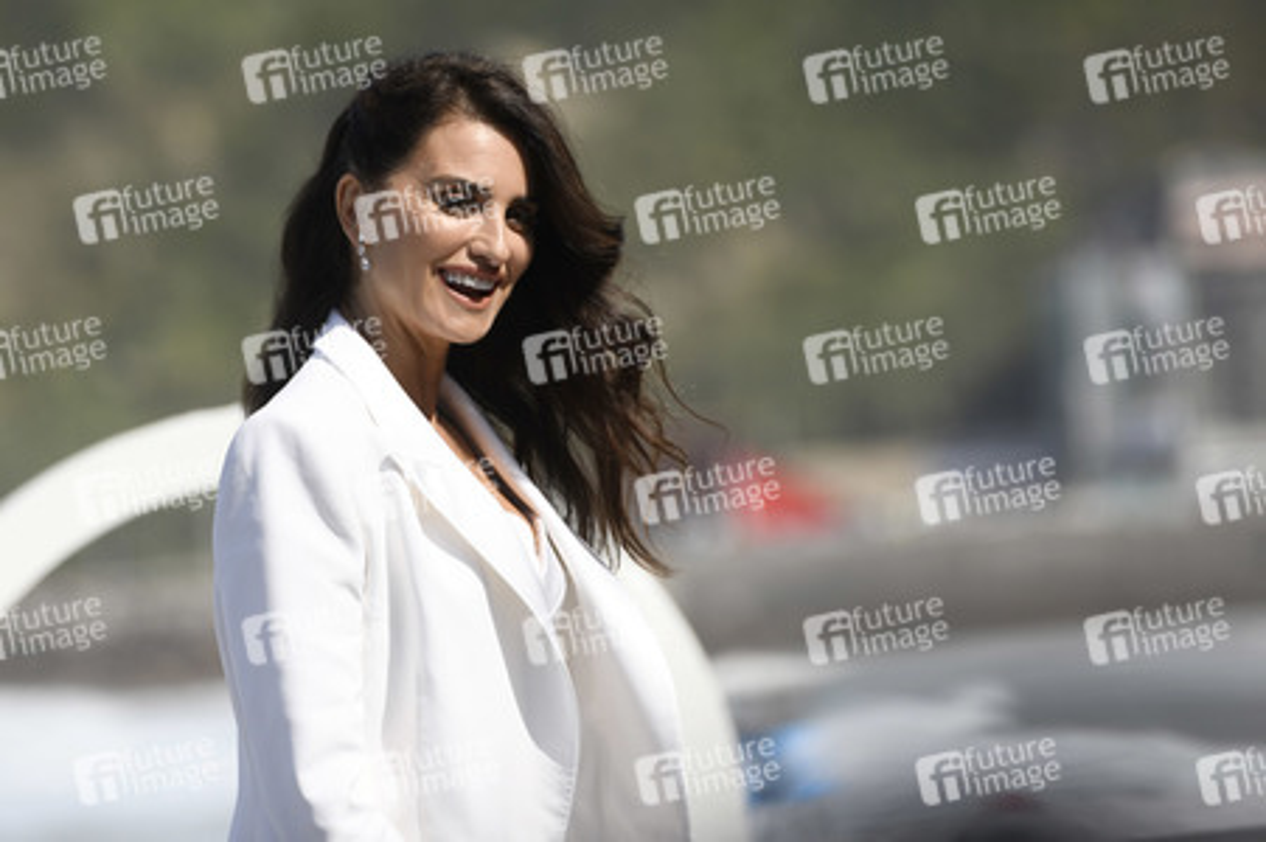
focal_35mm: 200
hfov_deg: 10.3
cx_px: 633
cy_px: 421
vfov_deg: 6.9
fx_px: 7028
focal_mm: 200
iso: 320
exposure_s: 1/5000
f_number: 4.5
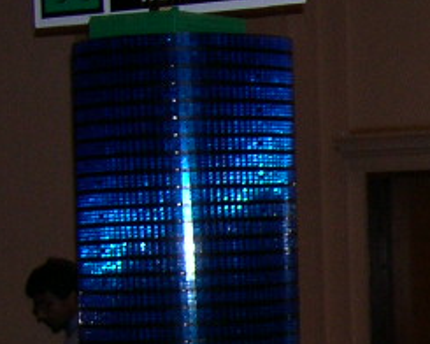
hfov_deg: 11.2
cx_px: 864
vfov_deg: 9.7
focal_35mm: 155
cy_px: 523
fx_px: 1973
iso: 171
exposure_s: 1/60
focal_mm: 8
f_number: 2.8
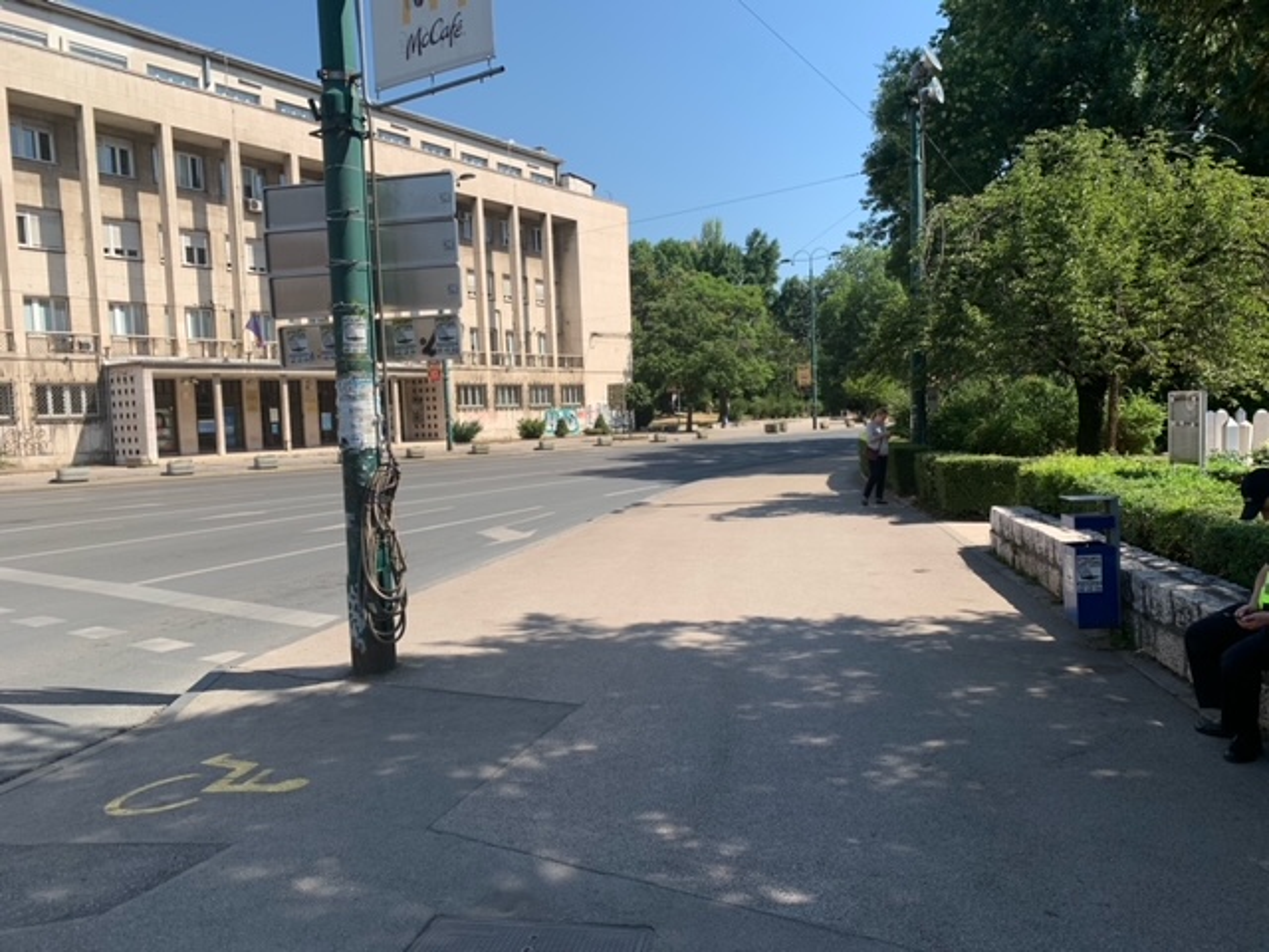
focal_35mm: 26
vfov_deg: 53.1
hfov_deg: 67.3
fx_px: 953
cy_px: 476
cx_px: 634
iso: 25
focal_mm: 4.25
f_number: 1.8
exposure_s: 1/1661
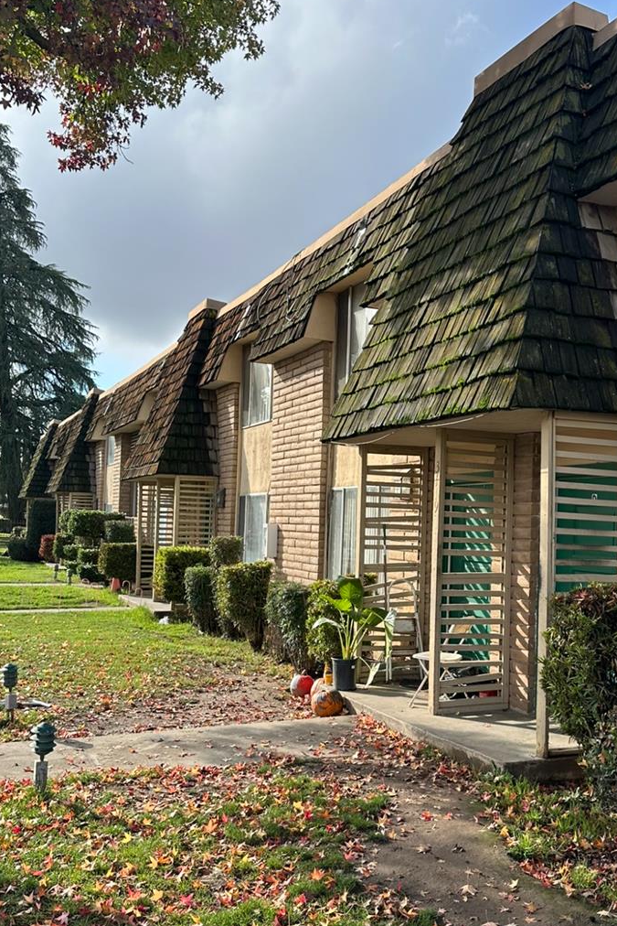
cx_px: 409
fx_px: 951
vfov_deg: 51.8
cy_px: 512
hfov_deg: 35.6
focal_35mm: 37
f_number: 1.78
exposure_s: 1/1587
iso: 80
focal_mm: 6.86
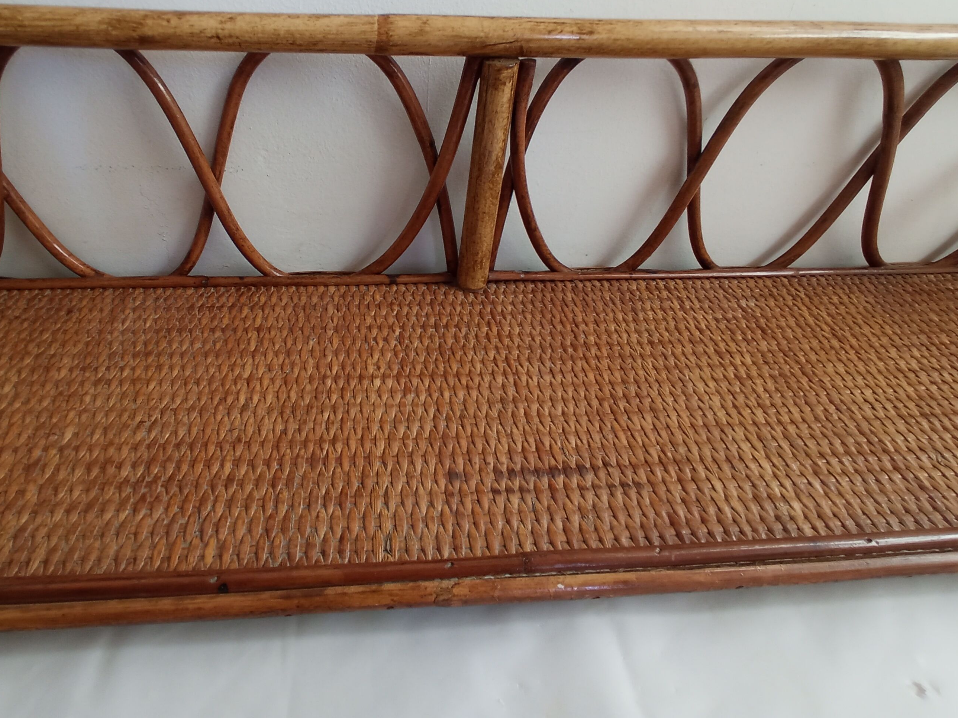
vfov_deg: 67.8
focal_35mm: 19
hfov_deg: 83.9
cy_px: 279
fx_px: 526
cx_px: 397
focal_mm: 1.65
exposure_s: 1/25
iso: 386
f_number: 2.2
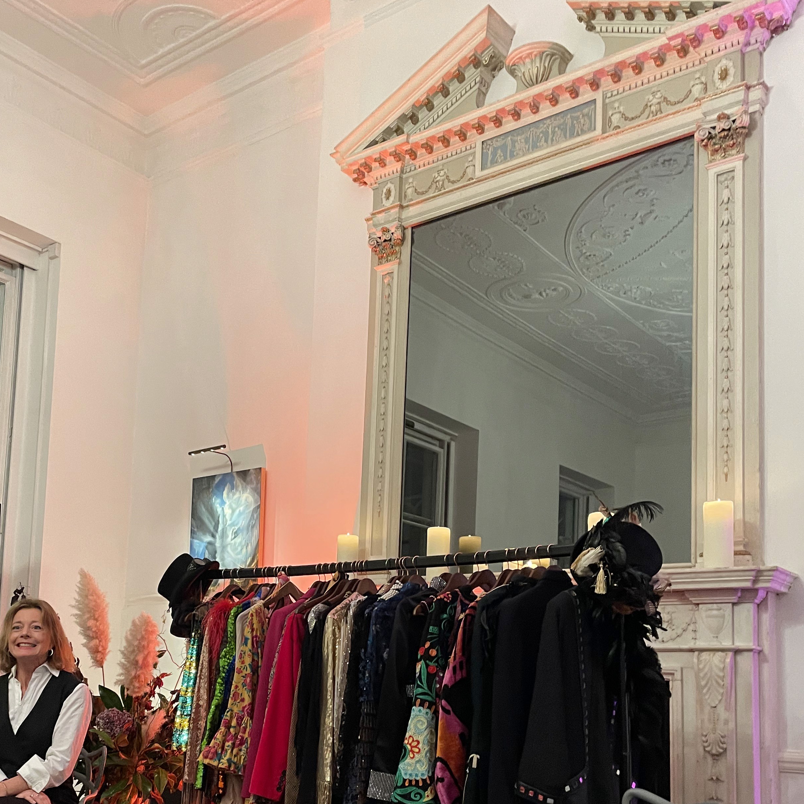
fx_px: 999
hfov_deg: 43.6
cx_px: 310
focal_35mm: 38
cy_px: 577
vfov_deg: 42.8
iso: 320
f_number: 1.6
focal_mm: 4.2
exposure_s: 1/50
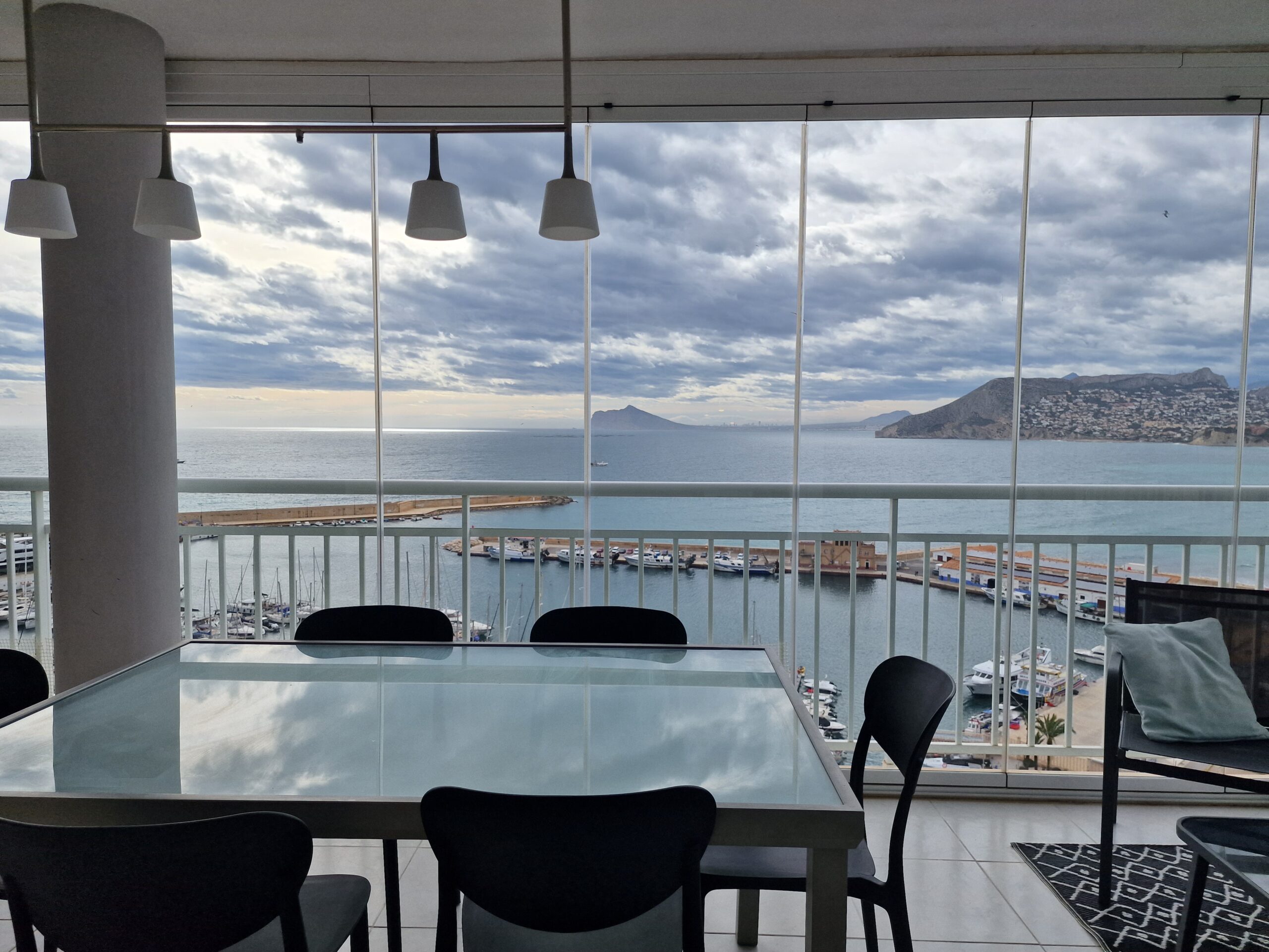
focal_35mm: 23
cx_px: 634
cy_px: 476
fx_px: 843
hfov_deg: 73.9
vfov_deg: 58.9
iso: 50
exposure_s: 1/1200
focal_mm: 6.4
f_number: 1.8
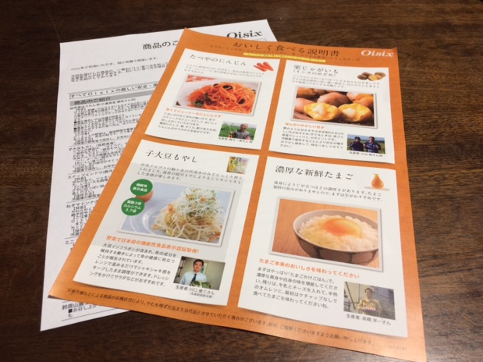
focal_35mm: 30
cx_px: 241
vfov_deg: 46.8
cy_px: 179
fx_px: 419
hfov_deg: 60.0
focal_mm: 4.15
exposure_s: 1/30
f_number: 2.2
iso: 64
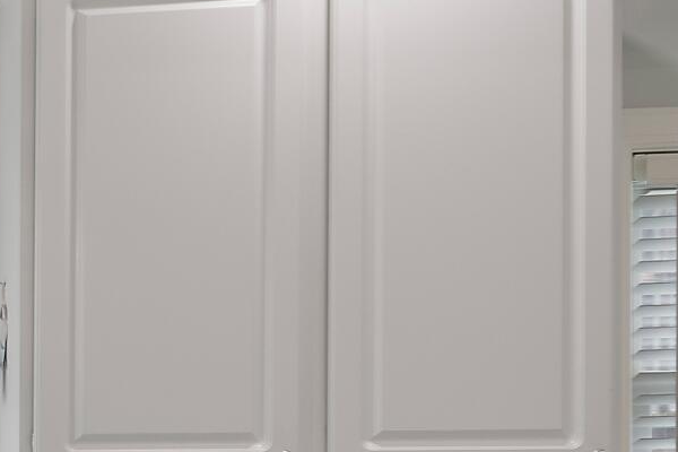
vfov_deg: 16.2
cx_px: -727
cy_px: 588
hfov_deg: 17.2
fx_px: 1507
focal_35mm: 80
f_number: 4.8
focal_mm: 11
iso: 100
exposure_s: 1/13
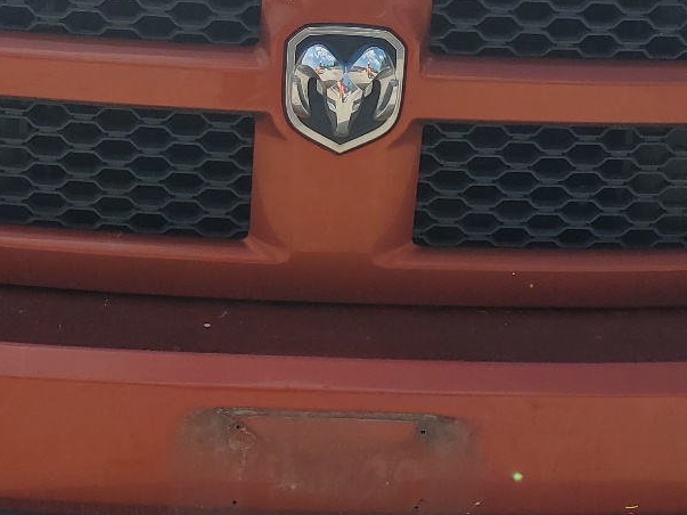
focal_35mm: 69
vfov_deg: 20.8
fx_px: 1369
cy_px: 33
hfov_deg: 28.1
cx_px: 294
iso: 50
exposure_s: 1/5000
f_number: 1.5
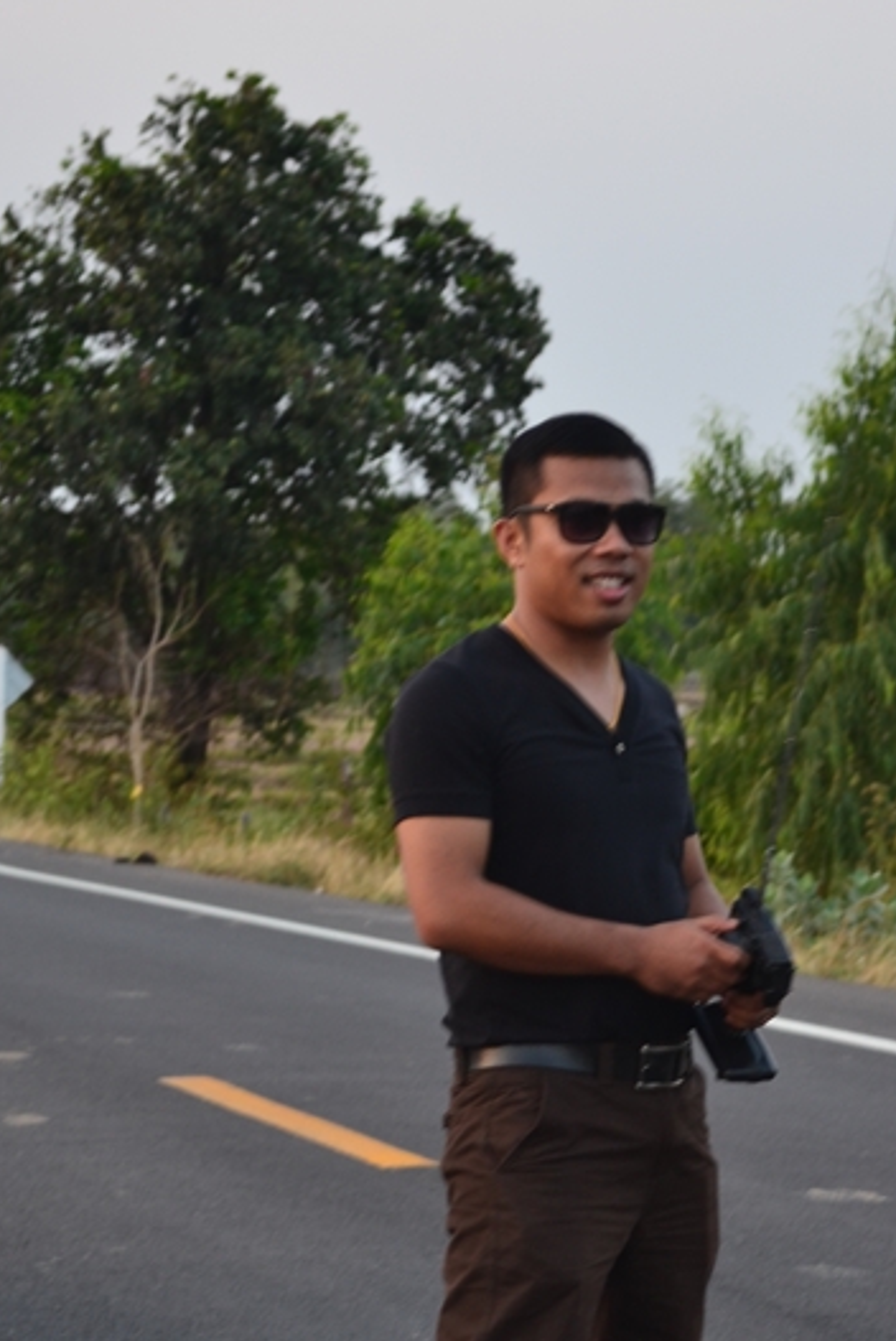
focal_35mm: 128
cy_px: 1122
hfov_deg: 10.7
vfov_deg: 15.9
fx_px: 4772
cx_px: 593
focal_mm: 50
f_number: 5.6
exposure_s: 1/25
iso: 200
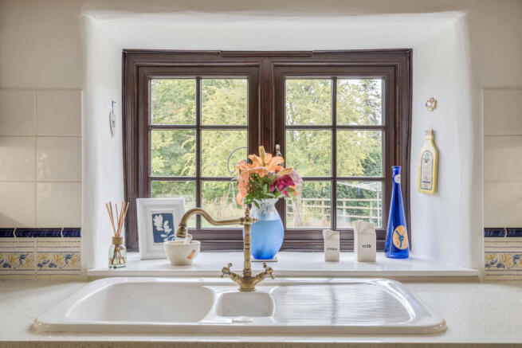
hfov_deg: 53.1
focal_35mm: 36
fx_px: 522
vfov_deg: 36.9
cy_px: 174
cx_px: 261
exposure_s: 1/6
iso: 100
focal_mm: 24
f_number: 8
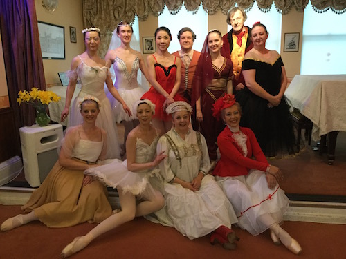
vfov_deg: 45.4
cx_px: 173
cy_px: 130
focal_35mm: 31
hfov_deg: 58.4
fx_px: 310
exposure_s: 1/33
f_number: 2.4
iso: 250
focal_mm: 3.3
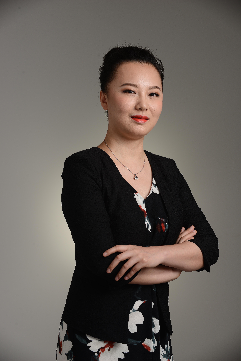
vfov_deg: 18.6
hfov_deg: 12.5
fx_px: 1104
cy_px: 180
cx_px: 120
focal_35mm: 110
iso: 100
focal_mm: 110
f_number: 7.1
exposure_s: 1/125
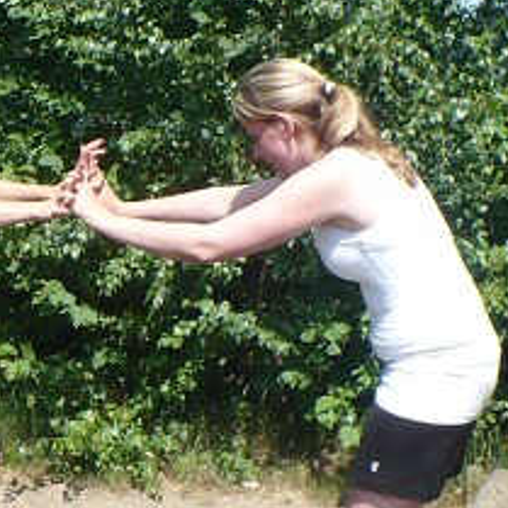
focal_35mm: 125
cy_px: 423
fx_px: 2075
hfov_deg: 13.9
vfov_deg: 13.9
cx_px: 107
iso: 100
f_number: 2.8
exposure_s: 1/800
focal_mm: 6.1
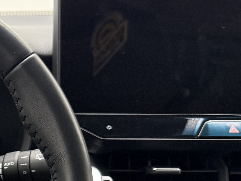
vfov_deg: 15.8
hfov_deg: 17.6
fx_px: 641
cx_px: -181
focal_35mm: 92
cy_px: 179
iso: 250
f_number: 1.78
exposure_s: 1/60
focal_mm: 6.76
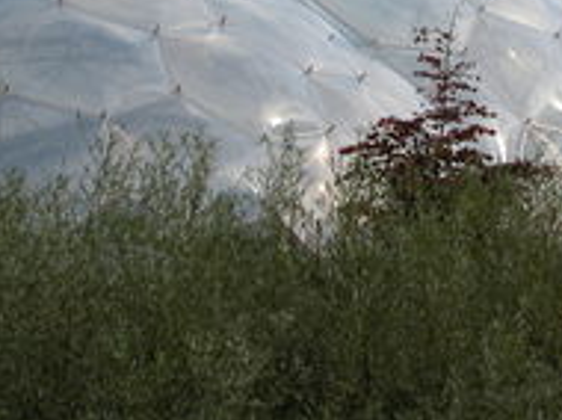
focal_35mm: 156
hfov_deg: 12.7
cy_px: -6
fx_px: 2530
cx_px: 204
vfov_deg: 9.4
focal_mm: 18.8
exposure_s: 1/391
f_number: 6.7
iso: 100
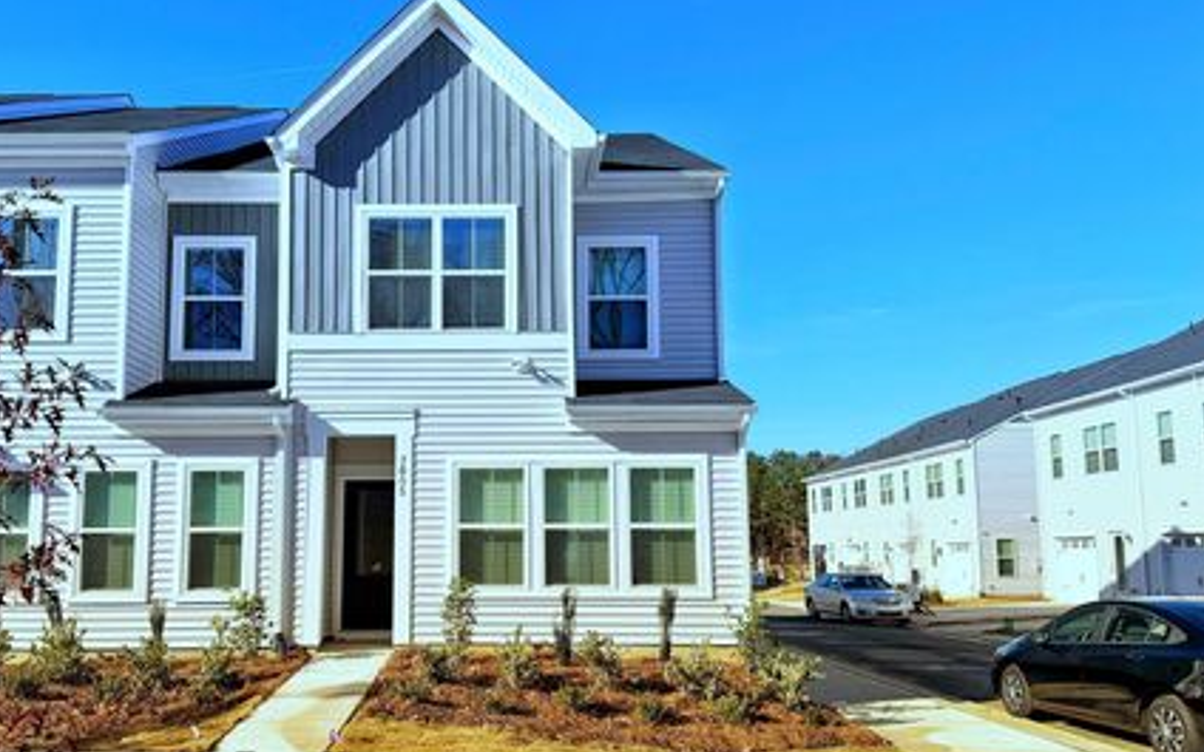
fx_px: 984
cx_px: 514
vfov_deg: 41.7
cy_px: 436
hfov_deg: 62.6
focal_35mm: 30
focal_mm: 6.76
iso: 80
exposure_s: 1/7092
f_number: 1.78
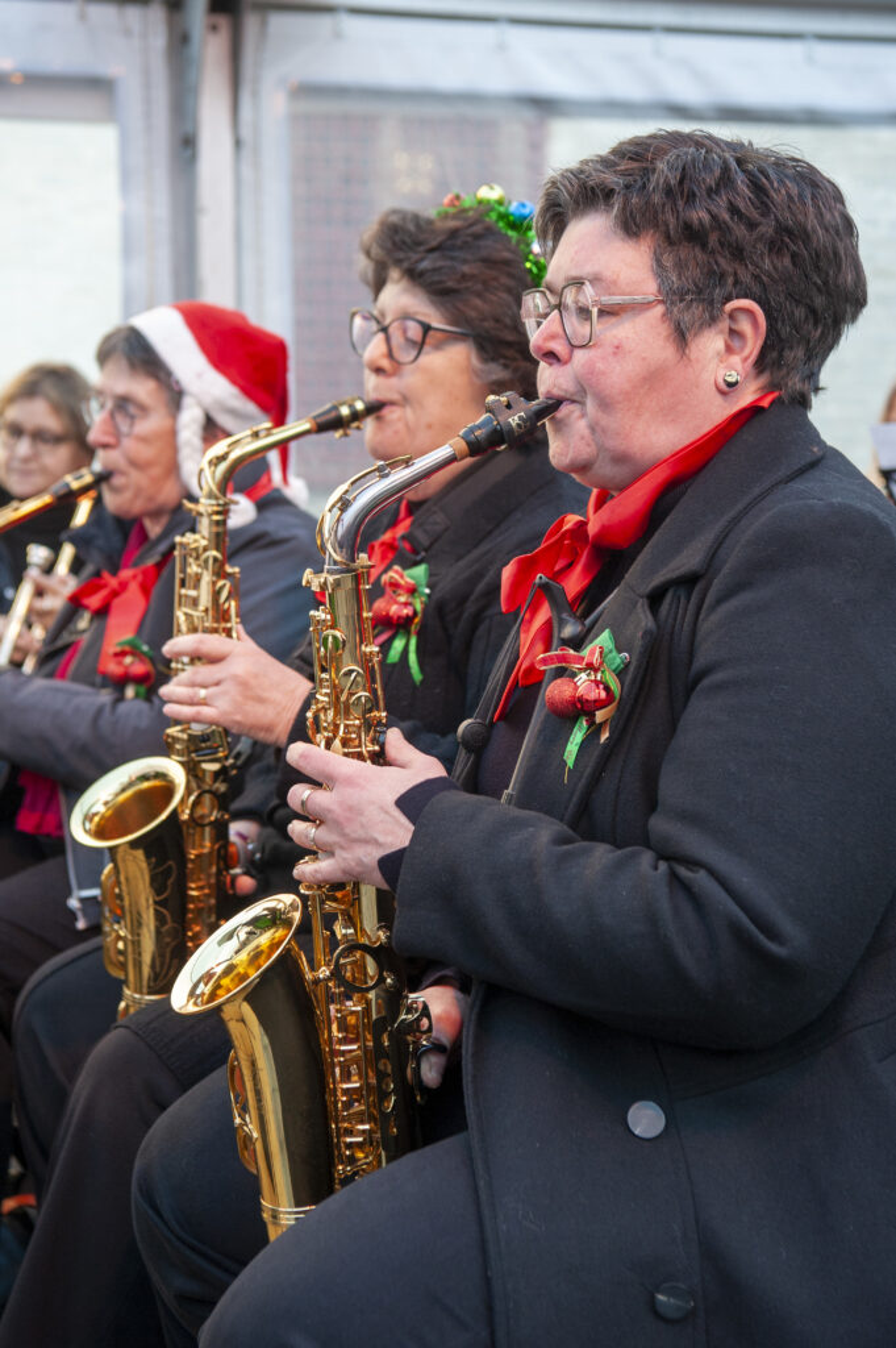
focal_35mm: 58
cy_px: 674
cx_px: 448
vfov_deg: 34.5
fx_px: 2169
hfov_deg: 23.3
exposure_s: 1/160
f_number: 5
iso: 640
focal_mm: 58
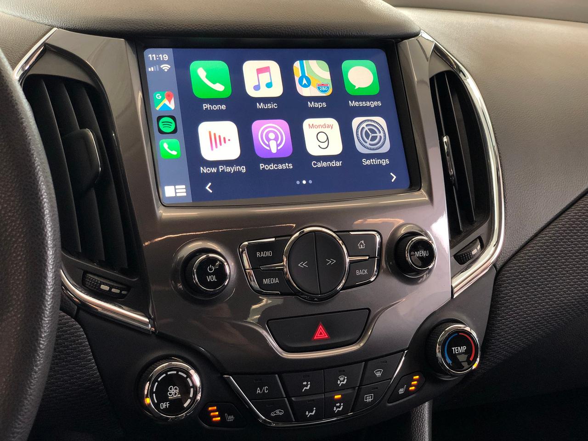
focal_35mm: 52
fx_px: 883
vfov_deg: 28.0
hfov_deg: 36.8
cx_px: 294
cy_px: 220
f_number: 2.4
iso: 40
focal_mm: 6
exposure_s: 1/60
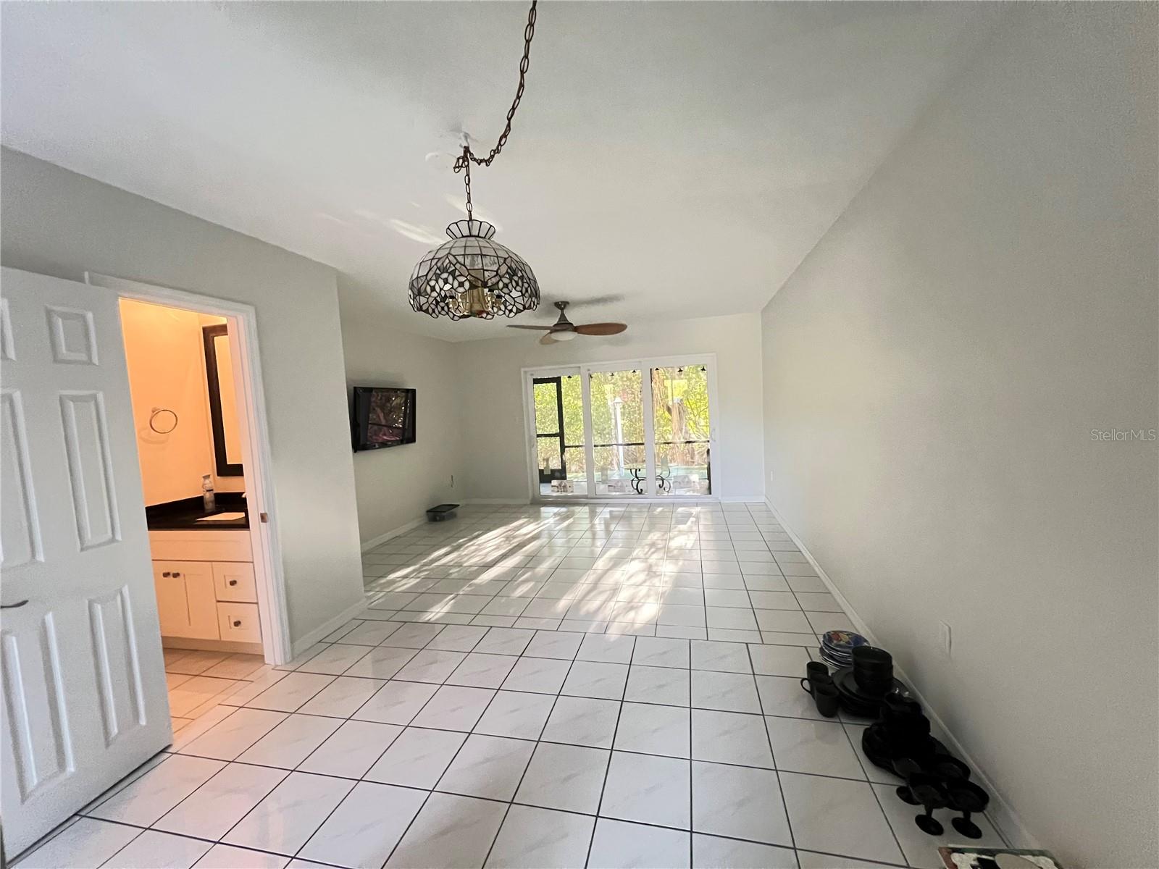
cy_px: 434
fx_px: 435
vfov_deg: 89.9
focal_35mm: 13
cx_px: 580
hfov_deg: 106.2
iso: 800
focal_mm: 1.57
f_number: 1.8
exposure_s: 1/60
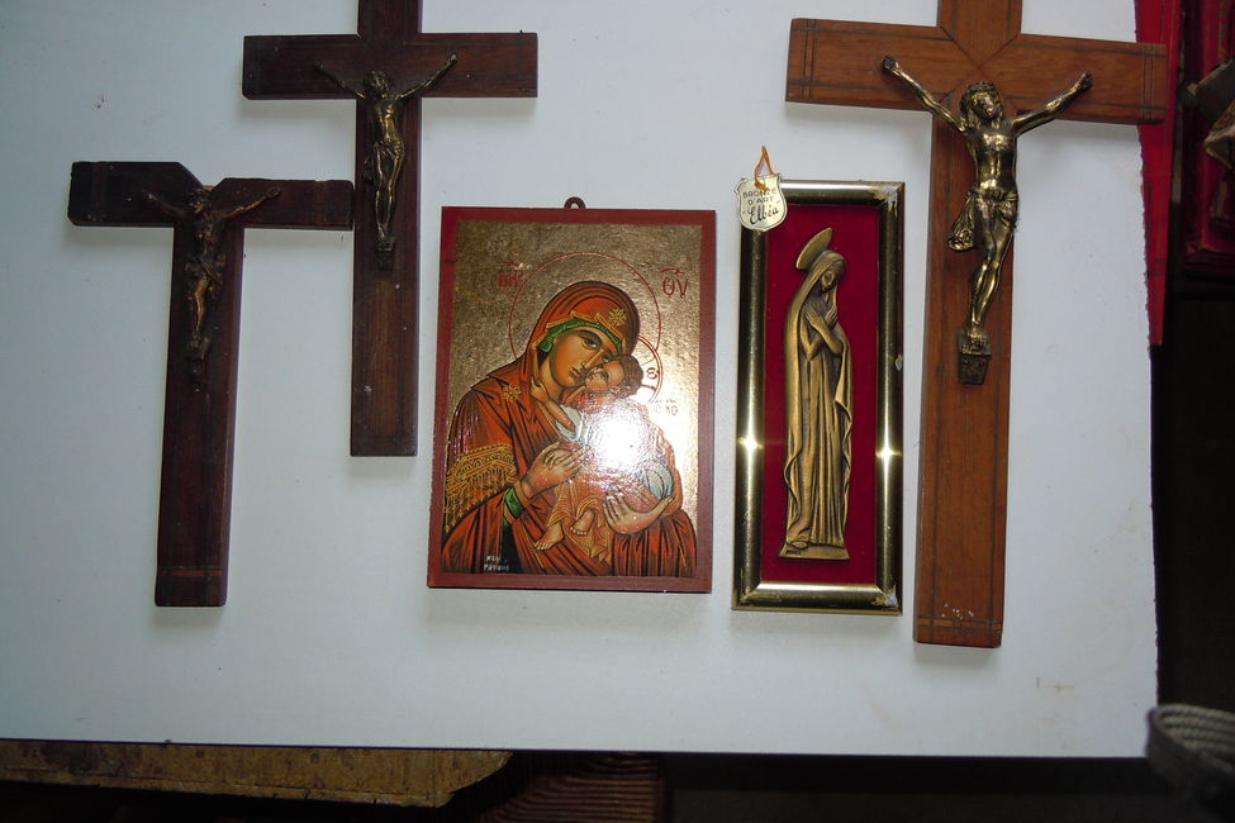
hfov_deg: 58.7
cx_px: 623
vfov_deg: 41.1
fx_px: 1098
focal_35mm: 32
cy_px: 372
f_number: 3.5
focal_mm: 5.4
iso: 160
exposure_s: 1/30
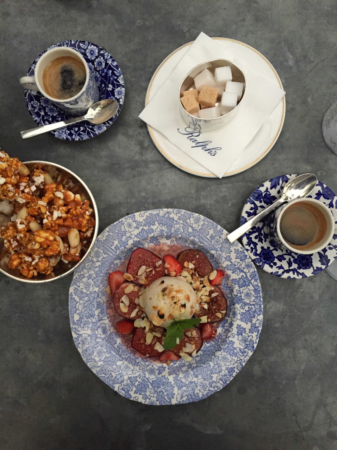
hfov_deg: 48.2
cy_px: 225
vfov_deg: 61.7
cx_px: 168
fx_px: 376
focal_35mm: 29
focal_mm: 4.15
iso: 250
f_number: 2.2
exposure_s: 1/30
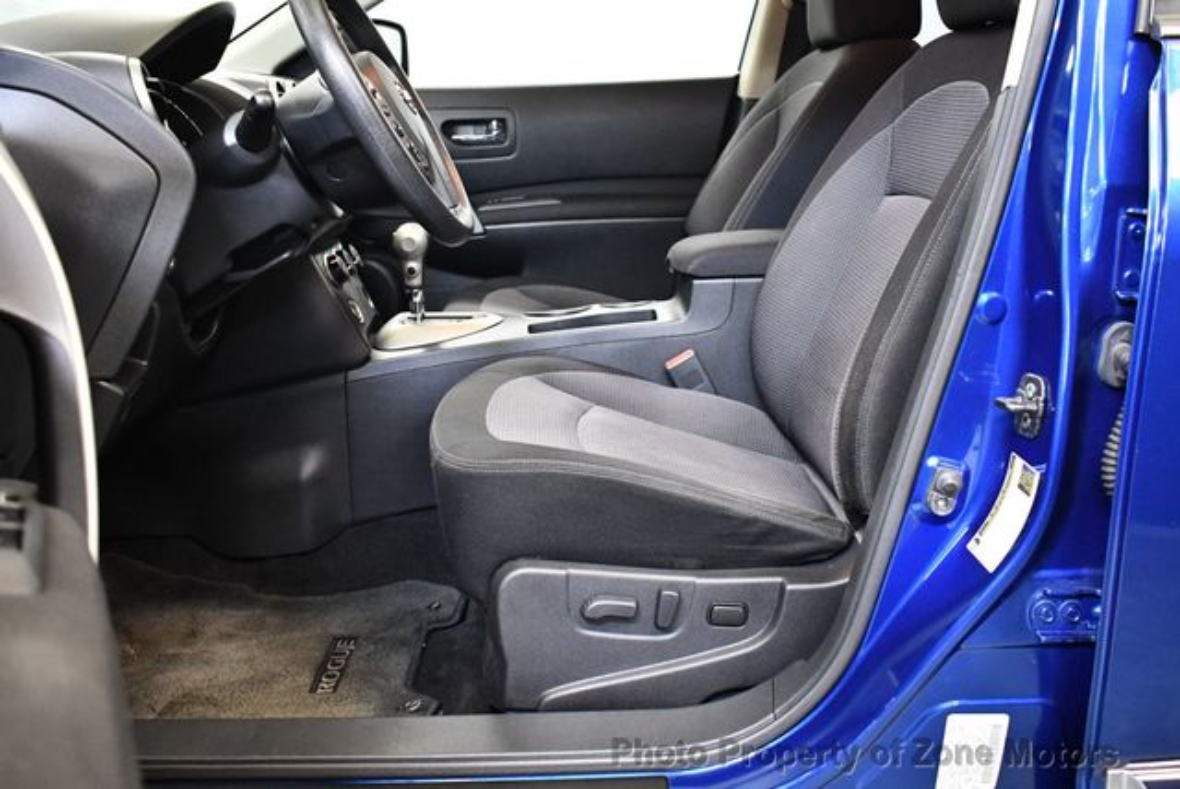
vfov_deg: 36.9
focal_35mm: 36
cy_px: 394
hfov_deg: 53.1
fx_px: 1181
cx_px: 590
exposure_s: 1/80
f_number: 3.5
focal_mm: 18
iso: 3200
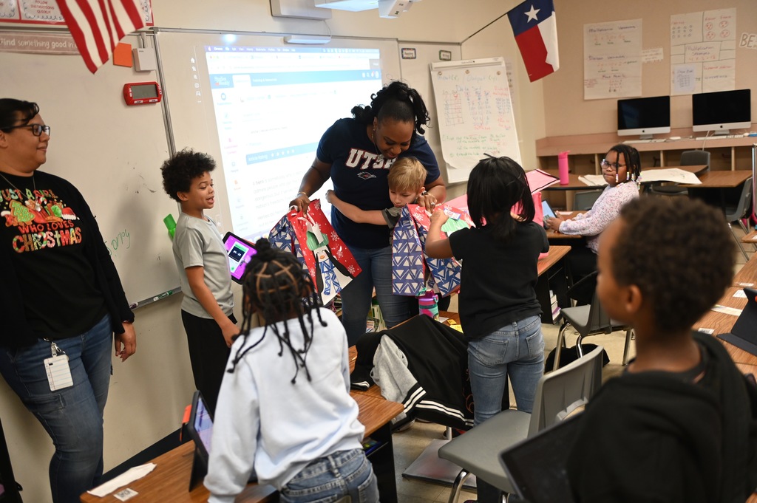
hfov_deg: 55.8
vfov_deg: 38.8
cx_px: 378
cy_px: 252
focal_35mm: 34
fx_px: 714
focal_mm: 34
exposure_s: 1/320
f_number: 2.8
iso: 1600
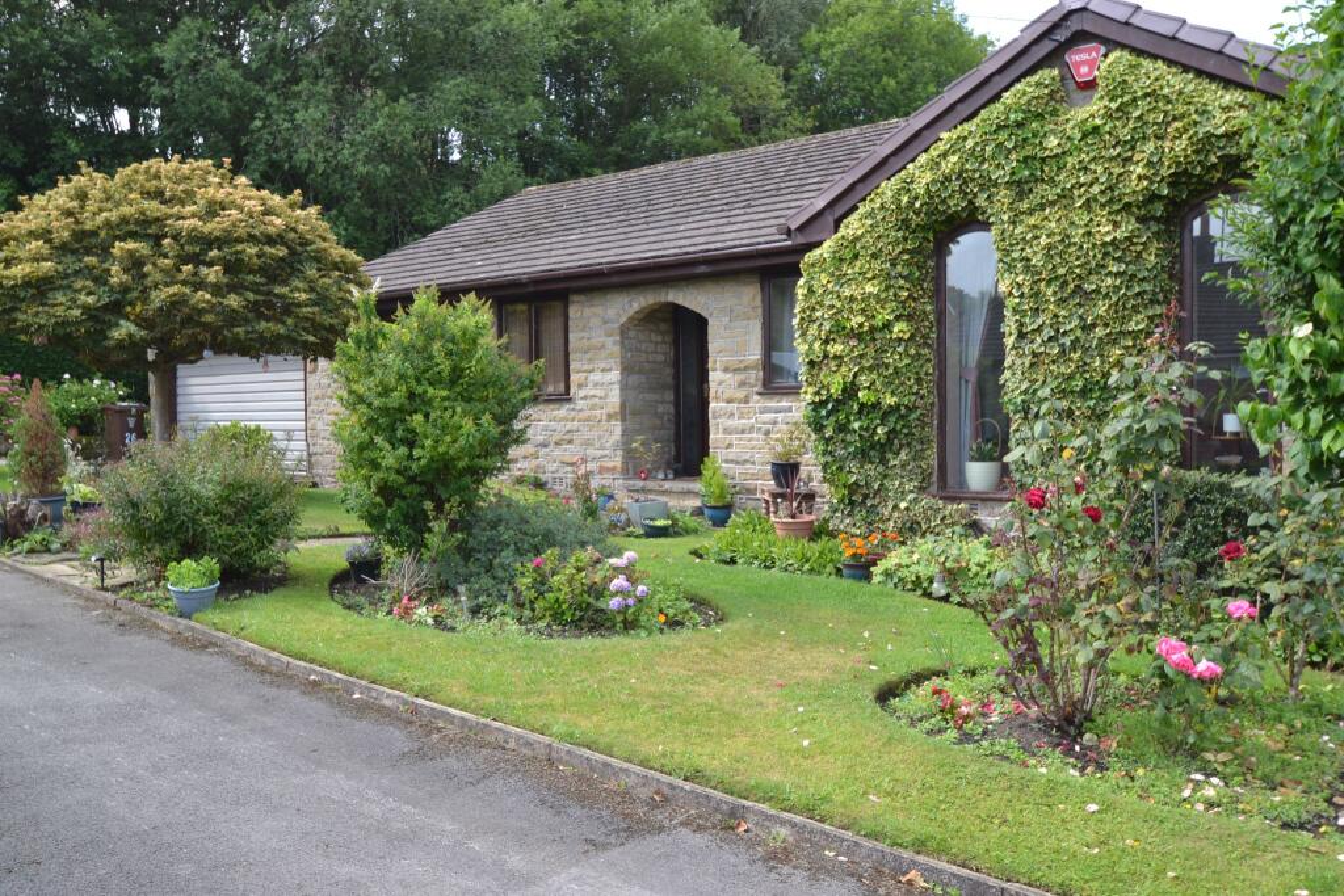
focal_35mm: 28
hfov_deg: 64.5
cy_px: 448
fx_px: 1064
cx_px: 672
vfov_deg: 45.7
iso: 125
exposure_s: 1/125
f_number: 5.6
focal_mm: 19
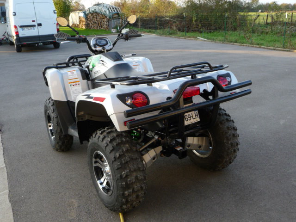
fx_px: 282
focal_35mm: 33
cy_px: 111
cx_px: 148
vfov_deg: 42.9
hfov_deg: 55.4
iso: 100
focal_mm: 4.7
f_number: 3.3
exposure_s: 1/80
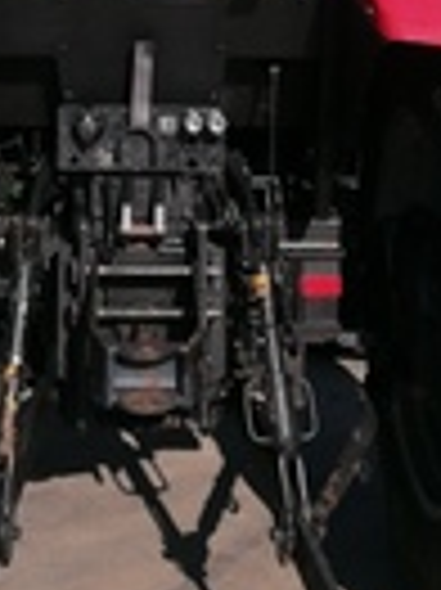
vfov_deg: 21.2
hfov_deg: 17.3
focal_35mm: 85
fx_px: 1446
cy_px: -149
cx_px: 119
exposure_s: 1/2463
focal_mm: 4.75
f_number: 1.8
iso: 50
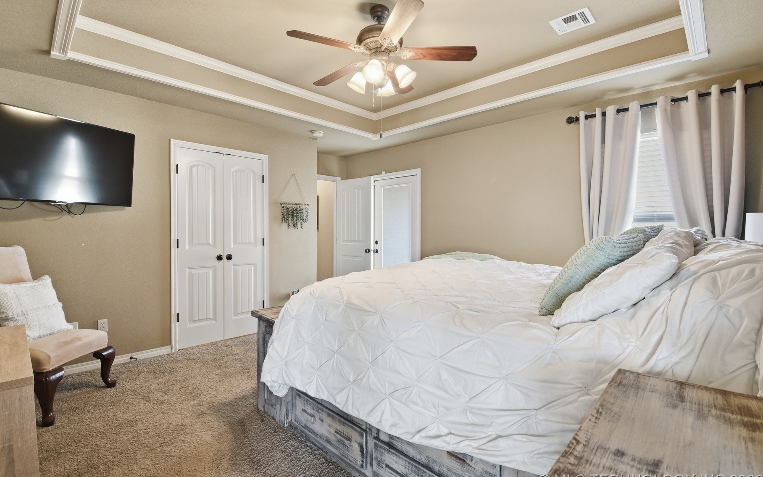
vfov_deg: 71.2
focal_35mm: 16
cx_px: 368
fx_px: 333
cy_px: 229
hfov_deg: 97.8
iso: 250
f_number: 8
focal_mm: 10
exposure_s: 1/13
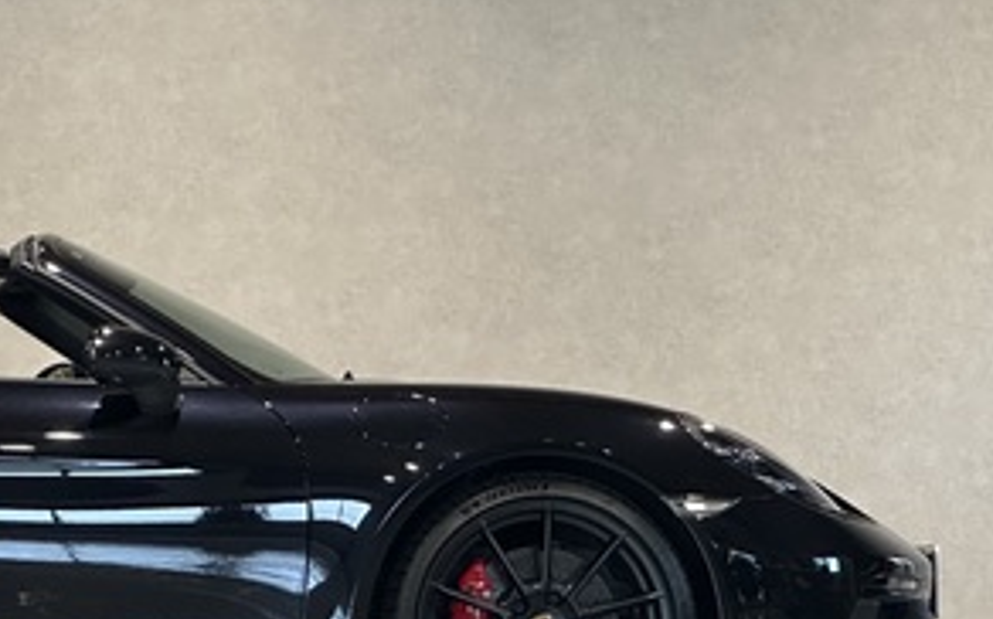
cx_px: -37
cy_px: 442
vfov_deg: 7.3
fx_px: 4840
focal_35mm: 179
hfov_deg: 11.6
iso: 400
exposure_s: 1/60
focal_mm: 9
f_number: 2.8
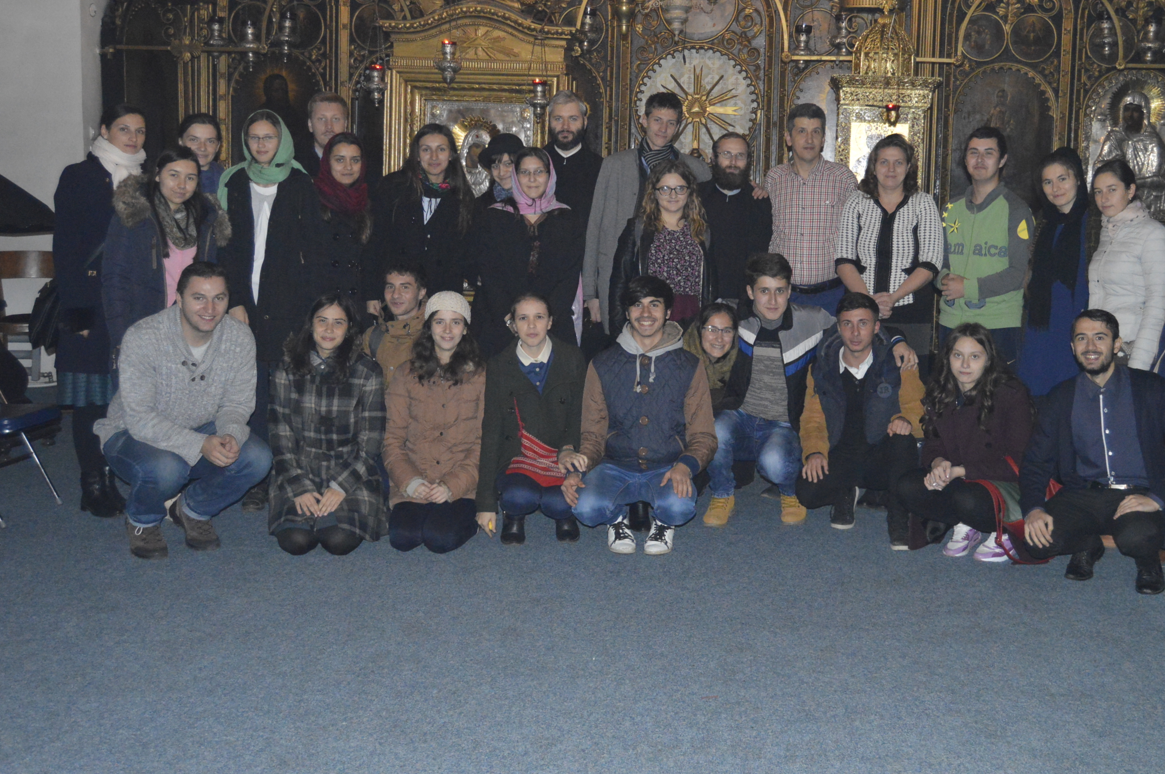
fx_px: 1423
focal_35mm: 44
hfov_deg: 44.4
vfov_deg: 30.4
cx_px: 674
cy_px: 317
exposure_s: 1/60
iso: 3200
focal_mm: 24
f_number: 3.8
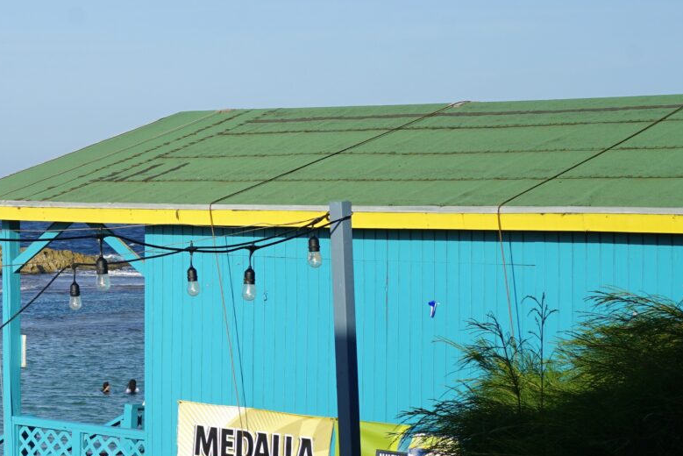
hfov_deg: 16.4
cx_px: -307
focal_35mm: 115
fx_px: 2182
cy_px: 214
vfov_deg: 11.9
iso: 100
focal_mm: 35
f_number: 10
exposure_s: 1/160
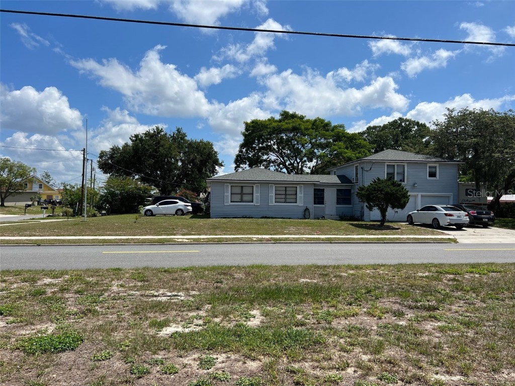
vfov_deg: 53.1
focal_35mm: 26
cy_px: 193
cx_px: 258
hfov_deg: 67.3
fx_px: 387
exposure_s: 1/6211
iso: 50
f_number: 1.5
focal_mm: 5.7
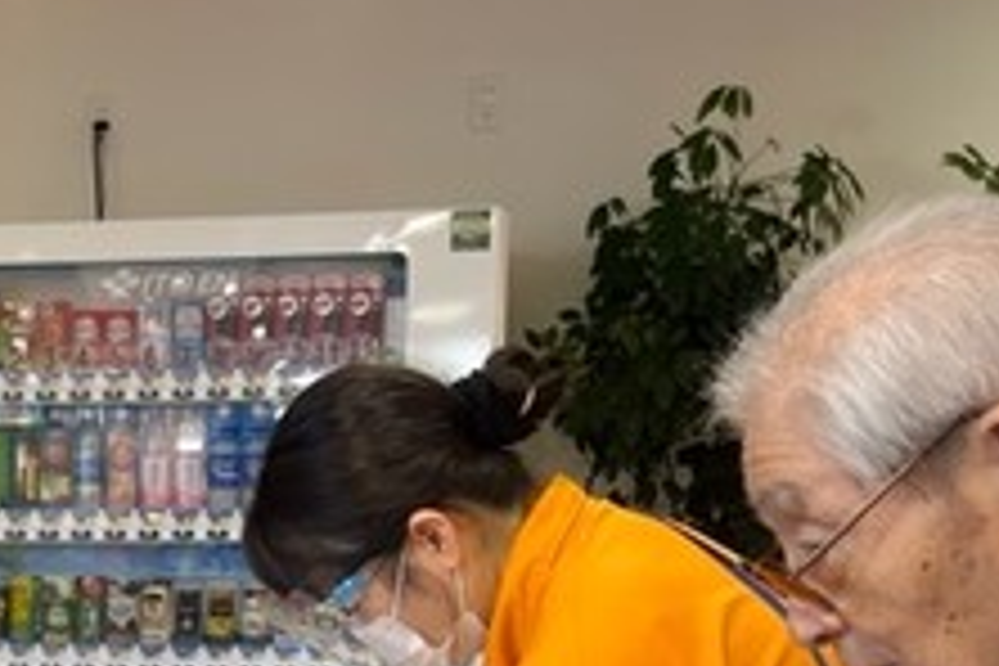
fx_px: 1859
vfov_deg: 18.9
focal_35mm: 67
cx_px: 146
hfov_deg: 29.1
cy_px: 855
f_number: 1.6
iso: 80
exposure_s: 1/60
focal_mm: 5.1
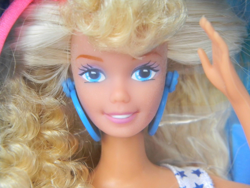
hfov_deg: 23.6
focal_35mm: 83
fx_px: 599
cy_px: 94
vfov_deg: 17.8
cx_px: 125
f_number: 4.5
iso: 400
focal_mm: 15.1
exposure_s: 1/92
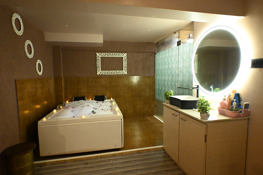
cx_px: 132
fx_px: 153
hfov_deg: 81.2
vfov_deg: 59.5
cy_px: 88
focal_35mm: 21
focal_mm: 14
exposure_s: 1/125
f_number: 4
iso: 10000
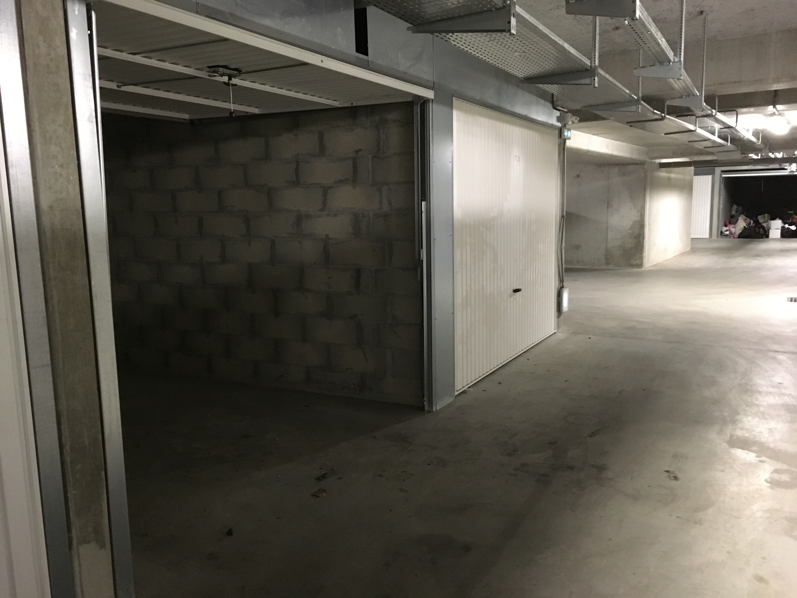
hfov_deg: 61.7
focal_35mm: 29
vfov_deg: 48.2
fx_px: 668
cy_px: 299
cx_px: 398
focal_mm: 4.15
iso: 320
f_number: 2.2
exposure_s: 1/17
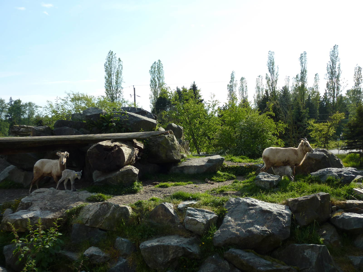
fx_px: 419
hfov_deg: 46.8
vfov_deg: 36.0
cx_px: 182
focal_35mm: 40
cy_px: 136
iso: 80
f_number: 3.6
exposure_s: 1/640
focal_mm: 6.5
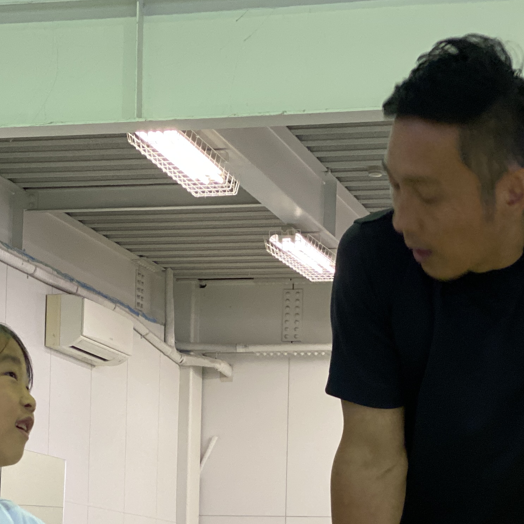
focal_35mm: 125
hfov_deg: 13.9
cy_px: 528
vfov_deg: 13.7
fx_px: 2141
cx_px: 135
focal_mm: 6
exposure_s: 1/60
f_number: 2
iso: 160
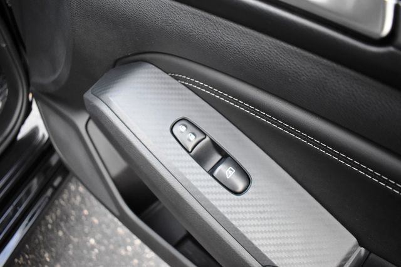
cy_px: 134
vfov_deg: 48.0
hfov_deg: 67.4
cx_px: 200
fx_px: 301
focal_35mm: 27
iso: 1600
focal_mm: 18
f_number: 3.5
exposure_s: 1/125
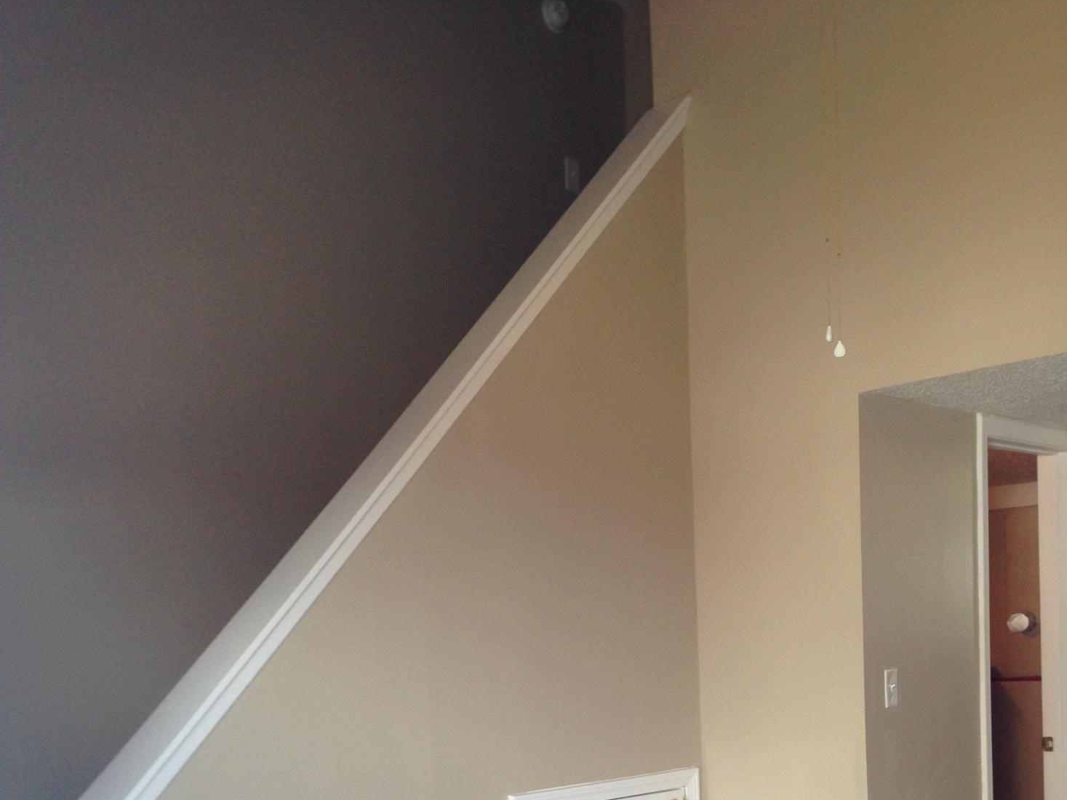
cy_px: 718
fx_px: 1387
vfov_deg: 30.8
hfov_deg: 42.1
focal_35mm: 45
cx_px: 540
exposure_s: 1/60
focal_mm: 4.12
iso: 50
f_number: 2.4
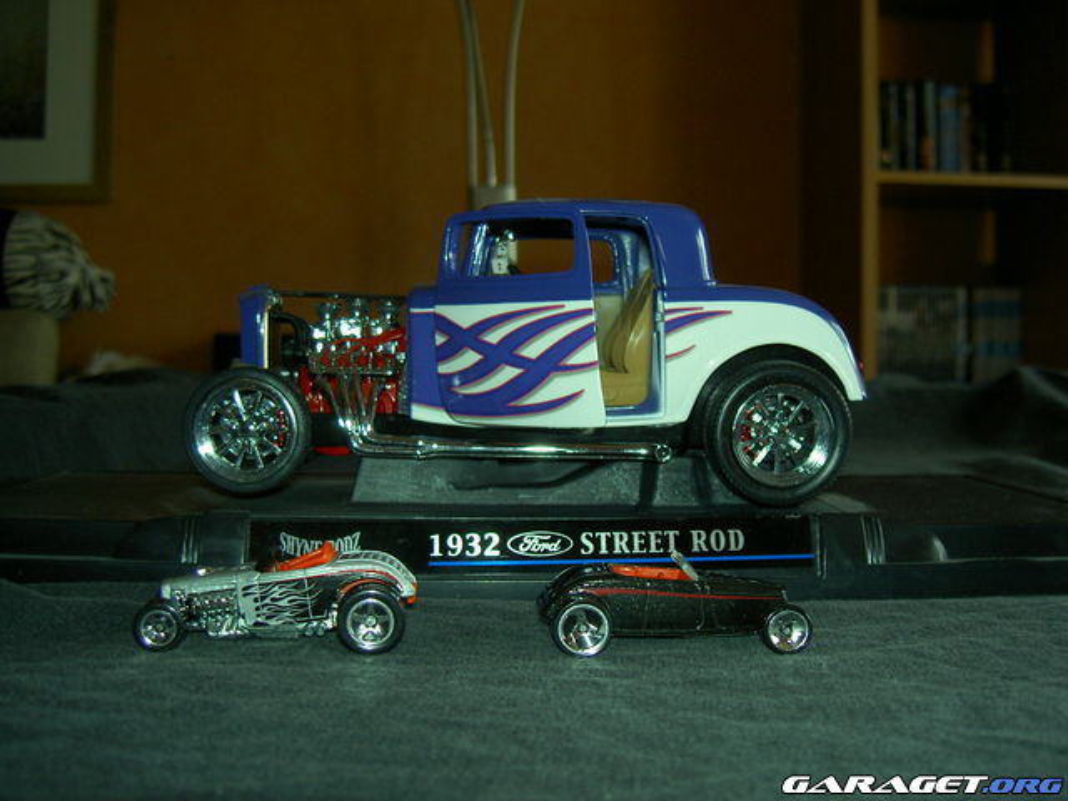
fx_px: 1203
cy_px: 400
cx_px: 534
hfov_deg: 47.9
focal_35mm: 39
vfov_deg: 36.8
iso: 100
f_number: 2.8
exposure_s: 1/125
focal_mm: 8
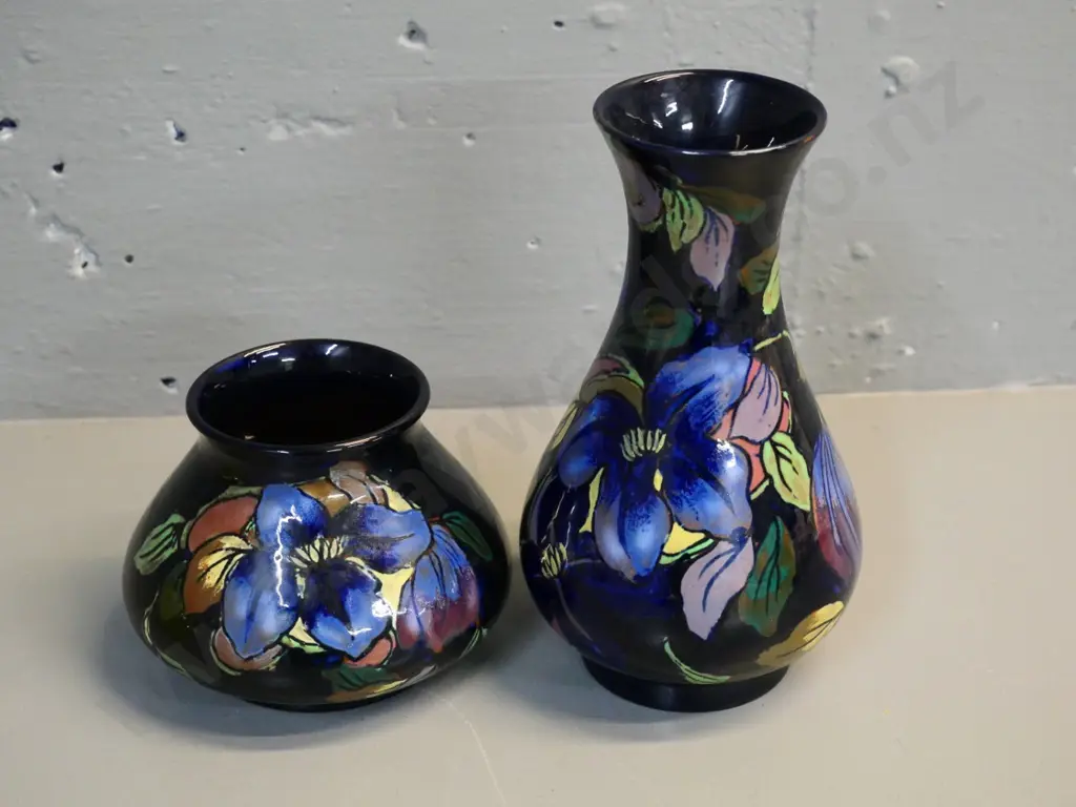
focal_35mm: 66
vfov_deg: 22.3
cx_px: 538
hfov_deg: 29.4
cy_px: 404
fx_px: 2052
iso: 3200
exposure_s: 1/80
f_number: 5.6
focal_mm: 33
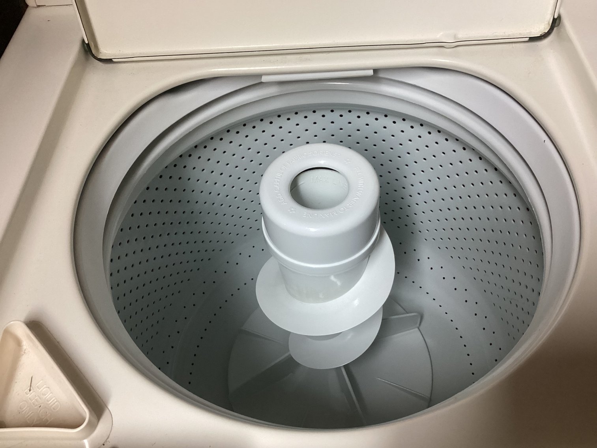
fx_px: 535
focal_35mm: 31
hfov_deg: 58.3
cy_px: 224
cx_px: 298
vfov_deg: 45.4
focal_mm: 3.3
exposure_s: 1/60
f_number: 2.4
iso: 320
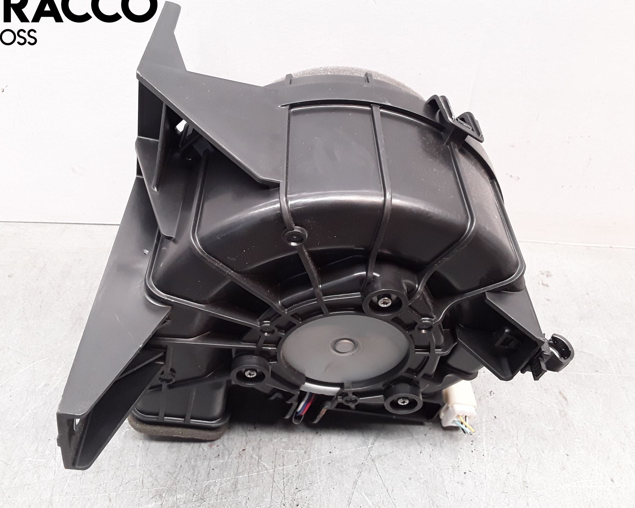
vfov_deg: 48.5
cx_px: 297
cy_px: 247
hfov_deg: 58.7
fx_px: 564
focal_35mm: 30
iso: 100
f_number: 1.9
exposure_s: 1/50
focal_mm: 2.91
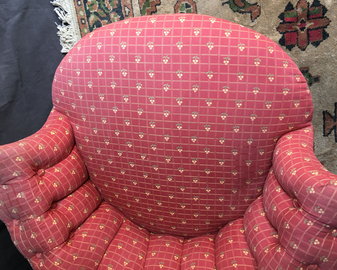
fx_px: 309
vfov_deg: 47.1
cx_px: 182
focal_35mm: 31
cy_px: 133
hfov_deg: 57.1
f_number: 2.2
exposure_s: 1/17
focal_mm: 4.15
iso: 40
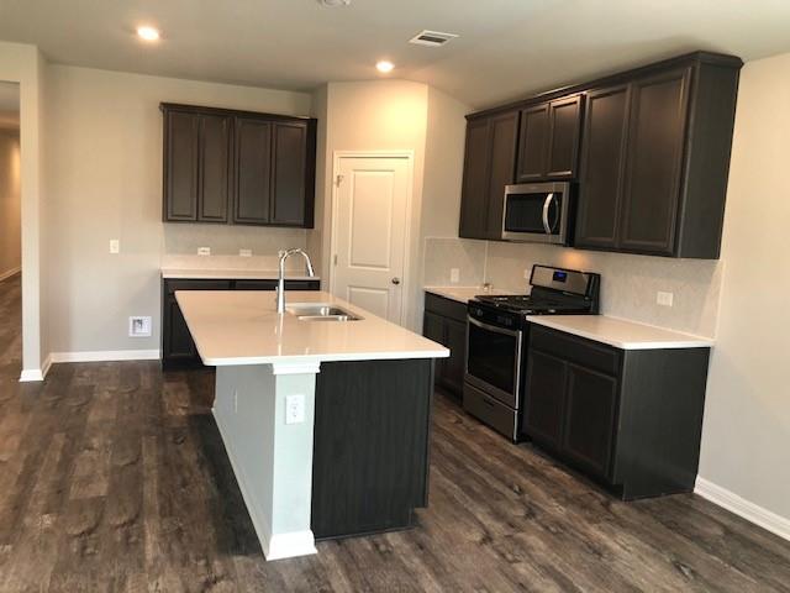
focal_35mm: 28
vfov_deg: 49.7
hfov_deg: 63.4
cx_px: 395
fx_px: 639
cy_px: 296
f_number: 1.8
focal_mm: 3.99
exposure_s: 1/20
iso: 40
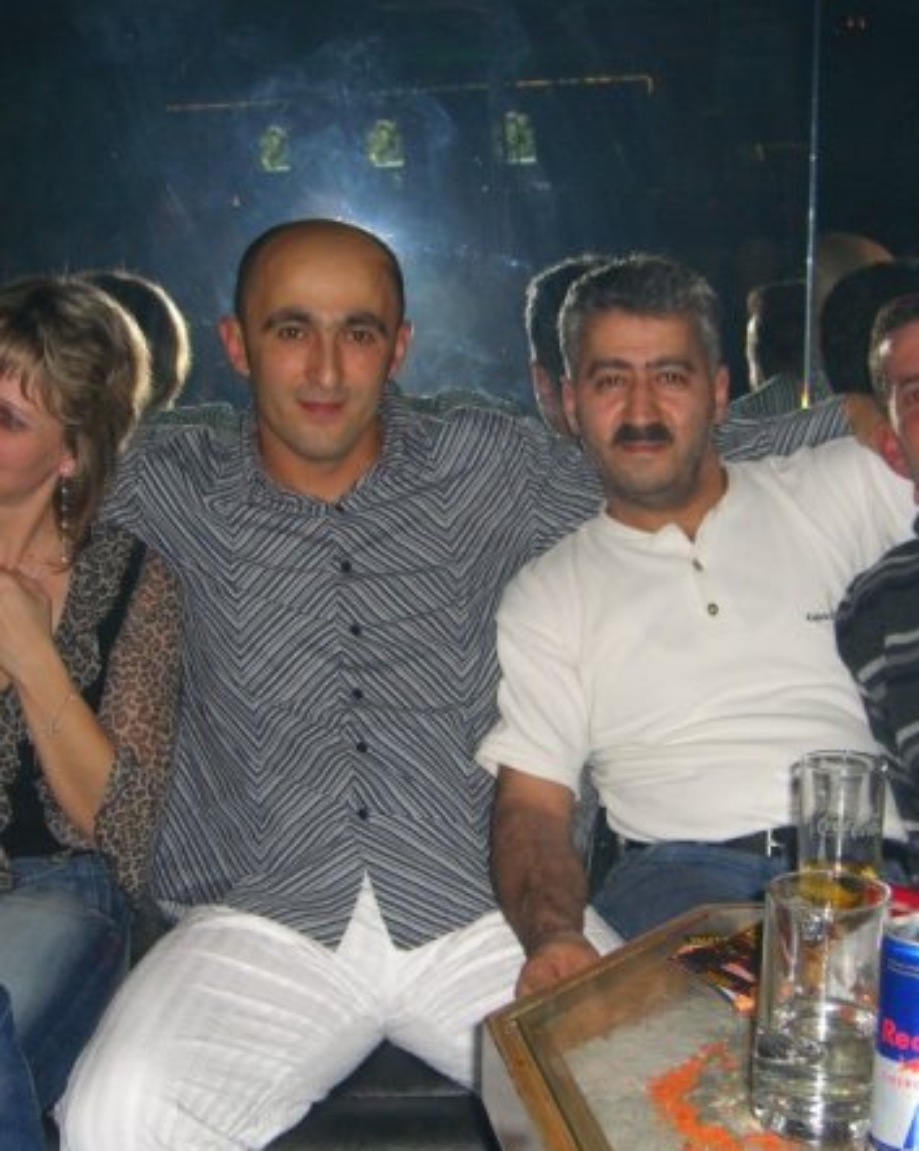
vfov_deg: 31.0
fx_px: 2076
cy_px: 581
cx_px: 489
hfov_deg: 25.0
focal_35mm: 61
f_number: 3.1
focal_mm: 9.5
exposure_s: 1/60
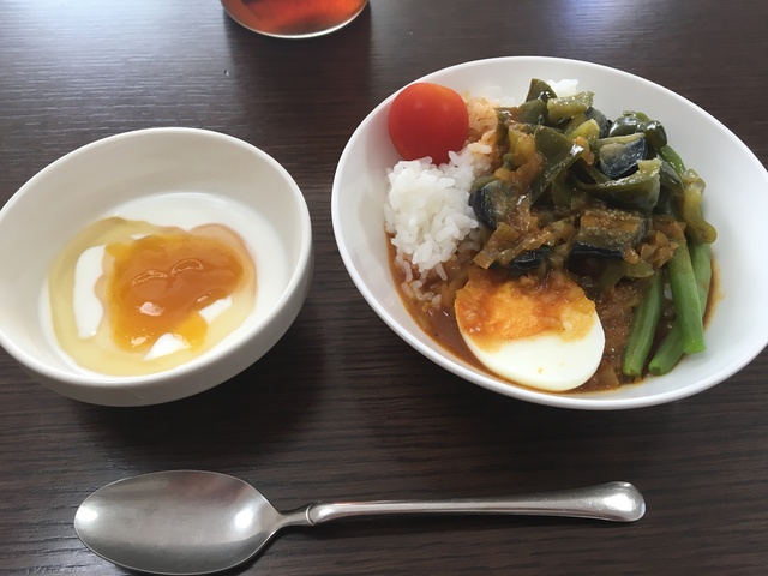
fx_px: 643
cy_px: 288
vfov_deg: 48.2
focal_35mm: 29
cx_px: 384
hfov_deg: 61.7
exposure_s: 1/30
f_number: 2.2
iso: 25
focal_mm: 4.15
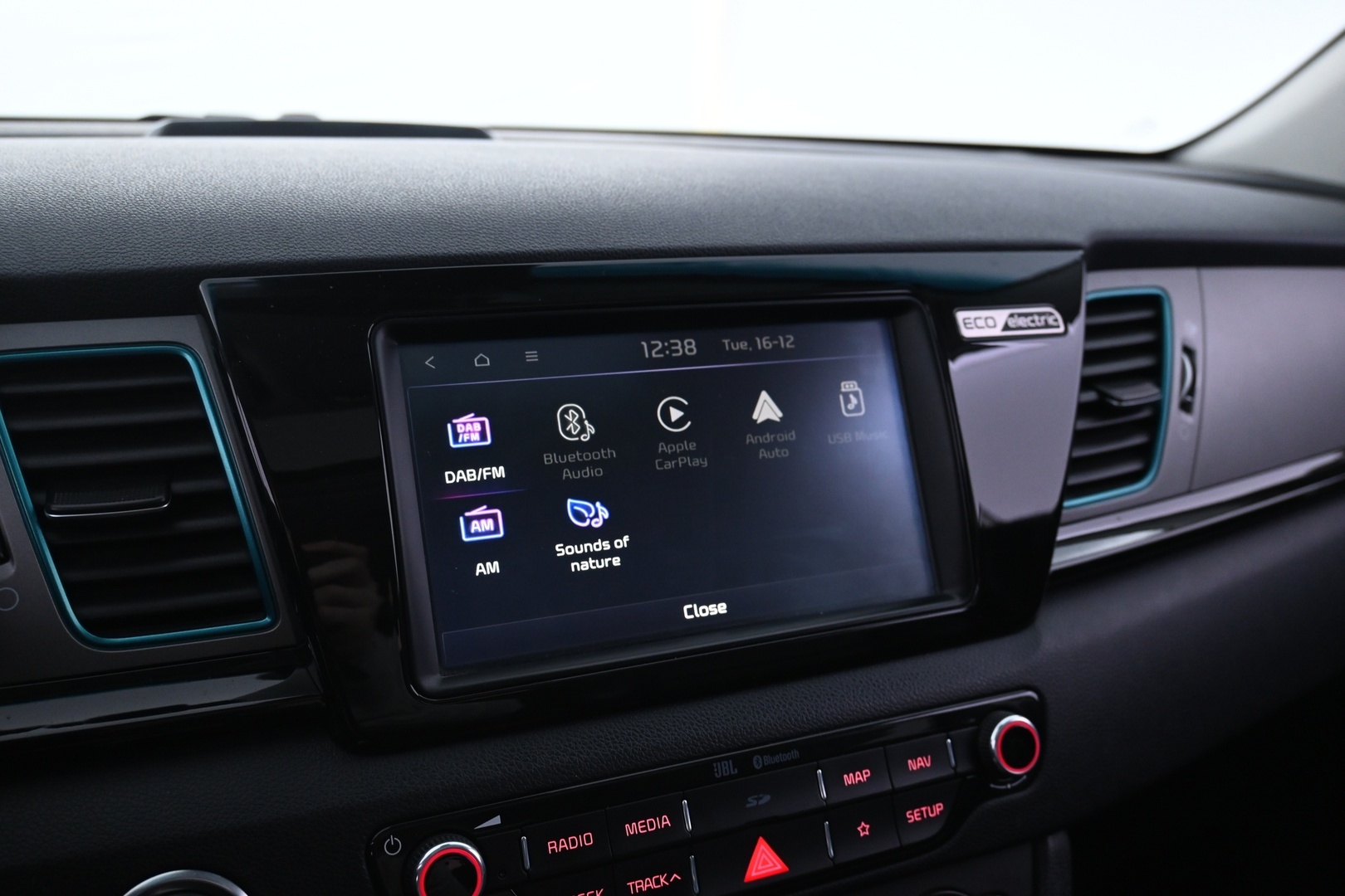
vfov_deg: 41.7
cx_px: 672
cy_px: 448
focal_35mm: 32
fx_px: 1177
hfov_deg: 59.5
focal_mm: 21
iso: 1250
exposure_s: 1/30
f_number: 4
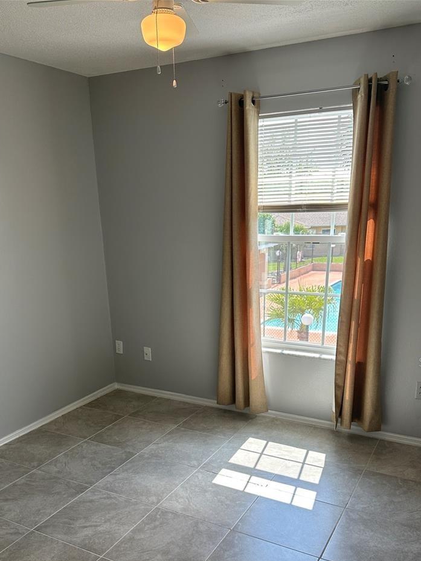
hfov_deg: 45.4
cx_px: 204
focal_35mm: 31
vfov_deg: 57.4
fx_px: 503
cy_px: 362
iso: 80
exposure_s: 1/383
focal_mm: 6.86
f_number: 1.78
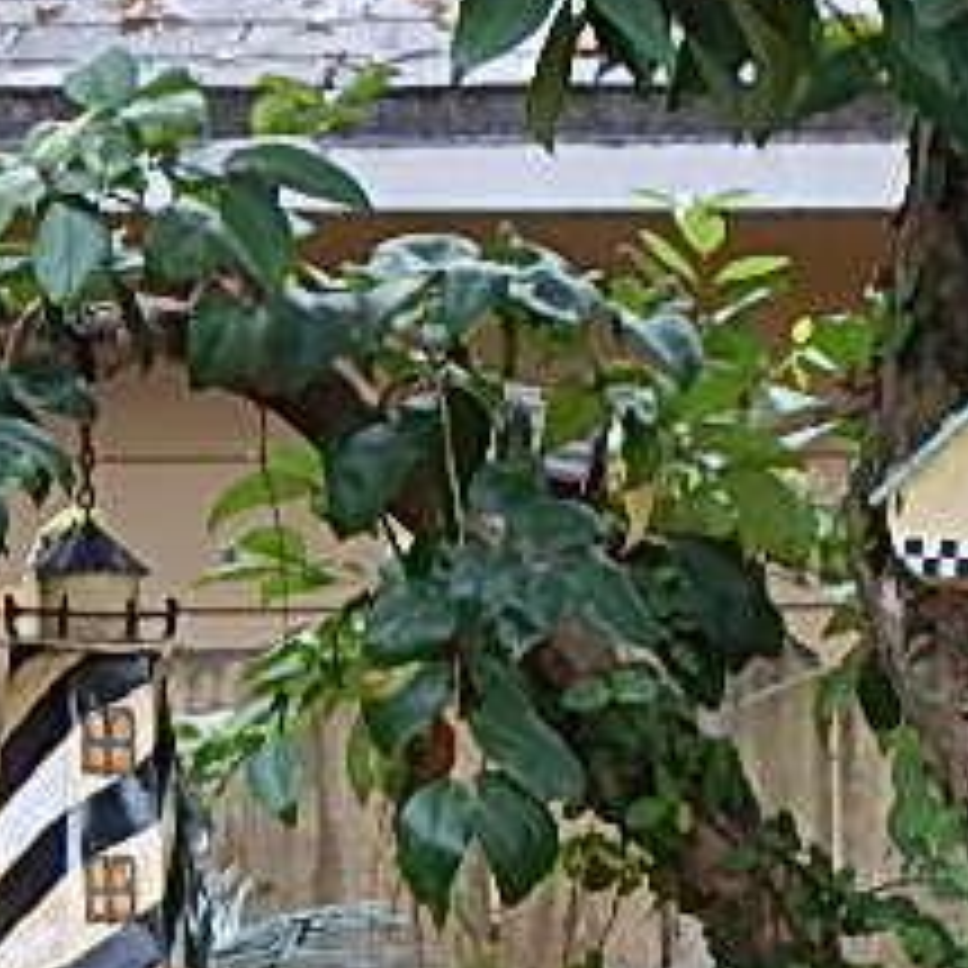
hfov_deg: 5.5
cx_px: 991
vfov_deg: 5.4
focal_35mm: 316
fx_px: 9997
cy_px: 2130
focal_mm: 8.6
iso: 125
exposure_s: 1/50
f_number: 3.7
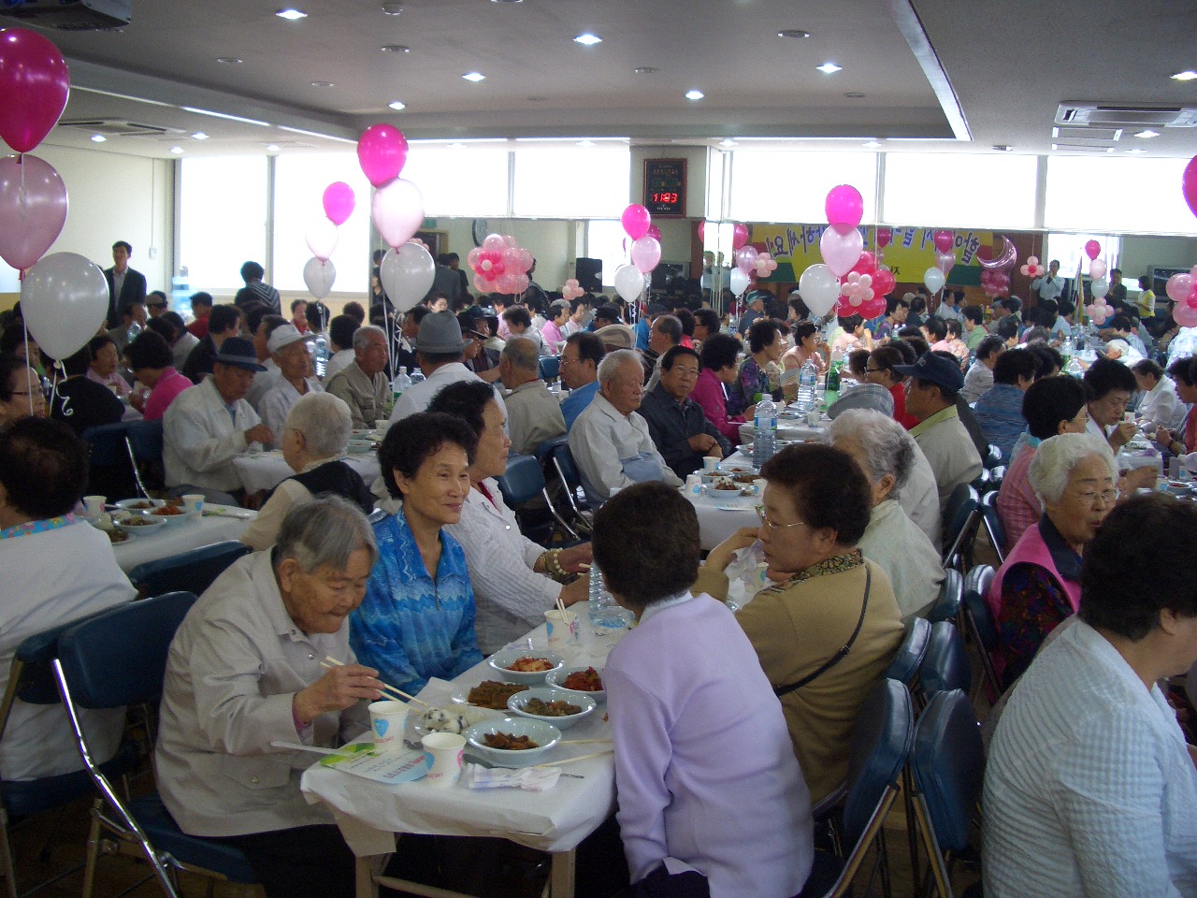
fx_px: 1210
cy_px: 449
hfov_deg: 52.6
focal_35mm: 35
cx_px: 598
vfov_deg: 40.7
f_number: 2.6
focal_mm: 5.8
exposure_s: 1/80
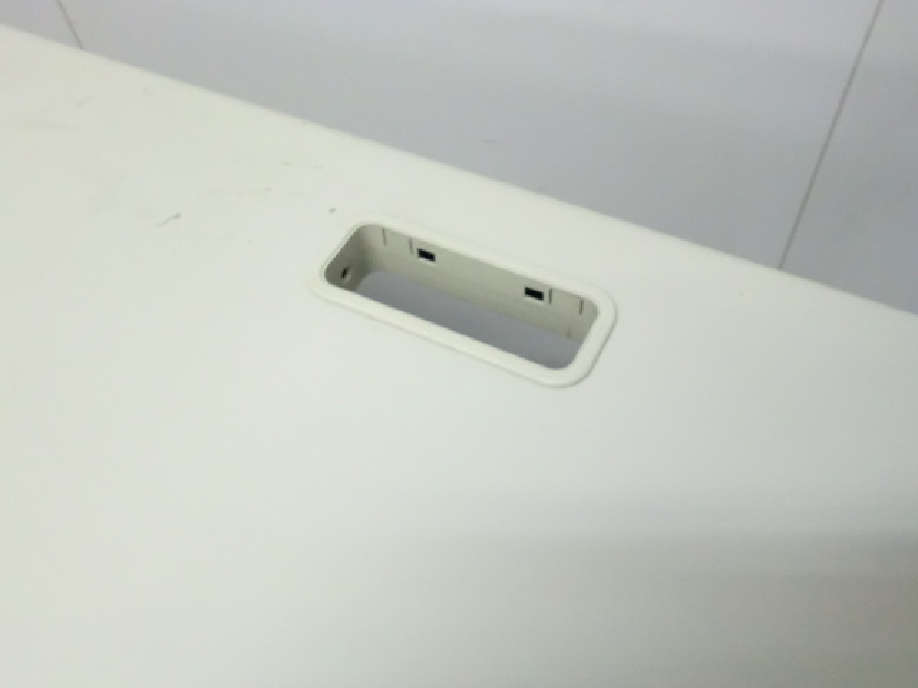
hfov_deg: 56.8
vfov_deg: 44.2
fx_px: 849
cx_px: 459
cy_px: 344
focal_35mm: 32
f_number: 3.5
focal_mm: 5.8
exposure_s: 1/60
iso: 800
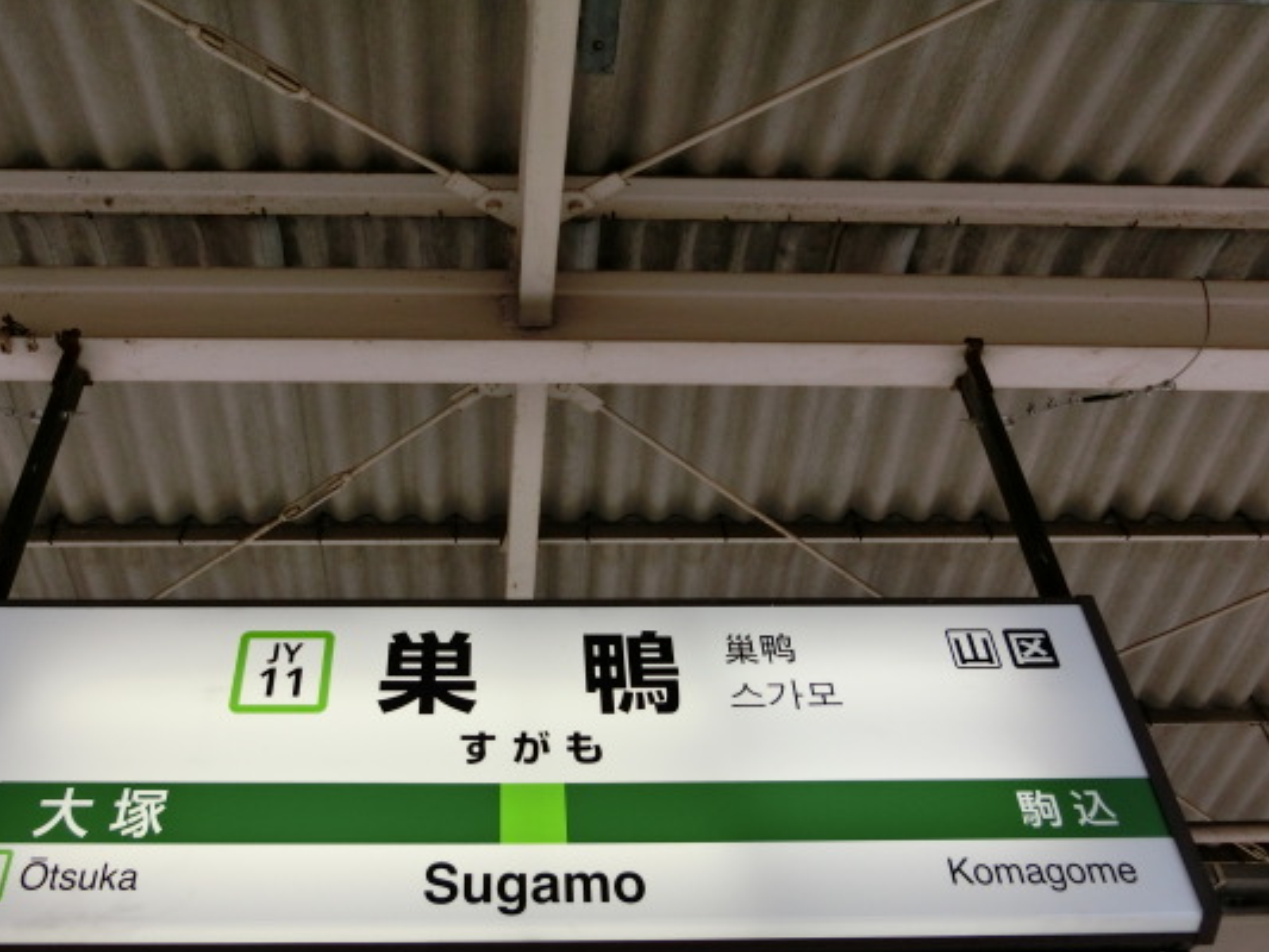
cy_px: 531
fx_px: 1100
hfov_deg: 59.6
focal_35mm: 30
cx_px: 521
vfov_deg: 46.7
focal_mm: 4.5
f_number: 3.5
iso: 100
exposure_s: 1/125
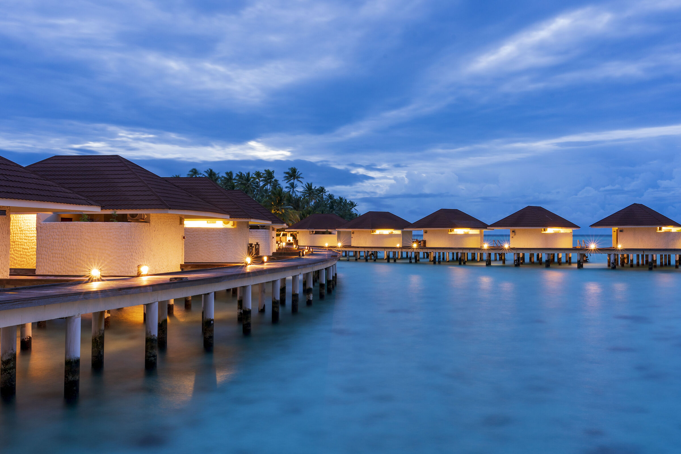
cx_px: 340
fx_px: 681
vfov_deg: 36.9
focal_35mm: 36
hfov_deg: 53.1
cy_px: 227
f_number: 14
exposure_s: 20
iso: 400
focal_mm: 36
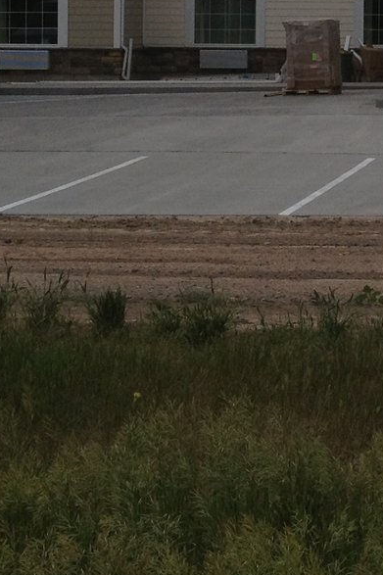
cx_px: 647
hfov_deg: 10.3
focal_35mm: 127
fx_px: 2028
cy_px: 18
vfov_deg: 15.9
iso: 50
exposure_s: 1/1577
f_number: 2.4
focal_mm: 4.28
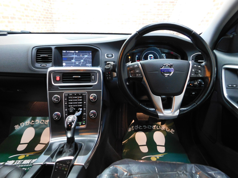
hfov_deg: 73.9
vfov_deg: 58.9
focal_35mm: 23
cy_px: 89
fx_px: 158
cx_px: 119
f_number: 3
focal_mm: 4
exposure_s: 1/8
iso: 400
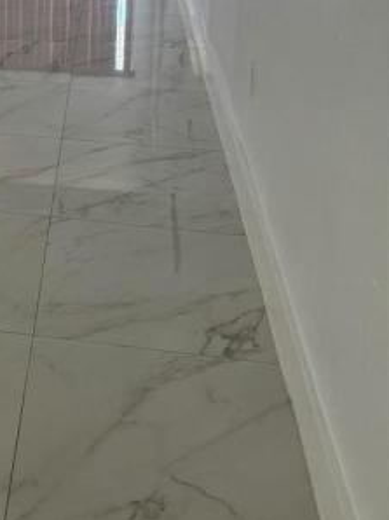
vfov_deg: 30.6
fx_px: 870
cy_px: -16
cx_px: -77
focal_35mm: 58
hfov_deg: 23.1
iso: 160
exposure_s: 1/120
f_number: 1.78
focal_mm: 6.76
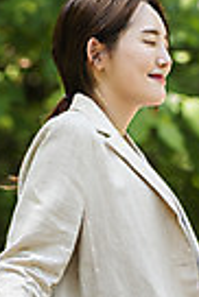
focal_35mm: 250
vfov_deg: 8.2
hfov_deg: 5.5
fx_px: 2068
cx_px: 104
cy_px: 41
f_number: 2.2
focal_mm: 85
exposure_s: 1/320
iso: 100
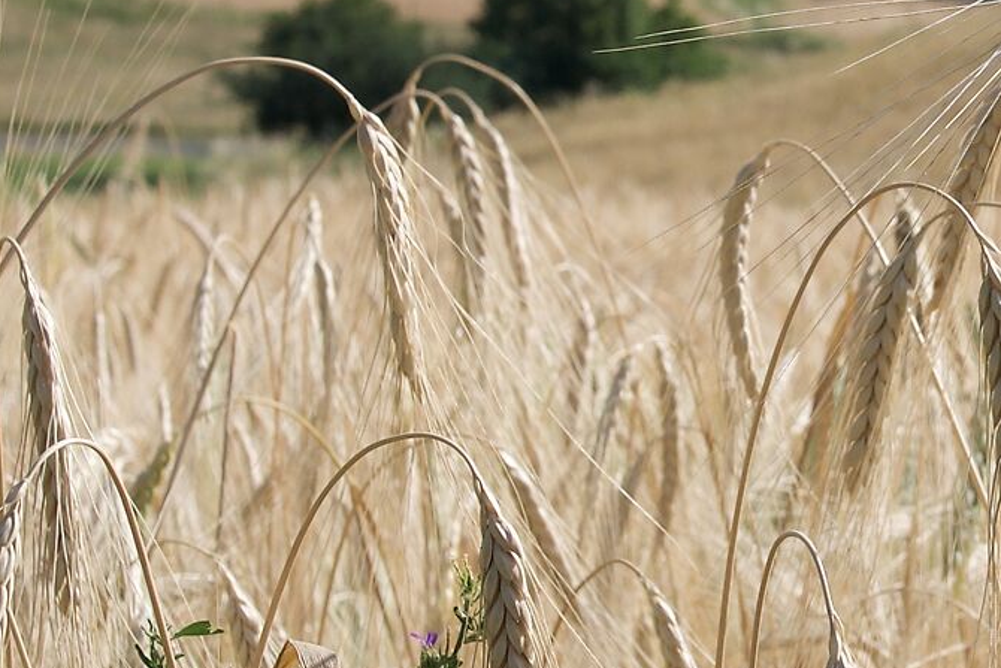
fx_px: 4144
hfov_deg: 13.7
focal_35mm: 149
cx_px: 881
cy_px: 136
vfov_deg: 9.2
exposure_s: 1/1000
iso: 200
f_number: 5.6
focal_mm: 20
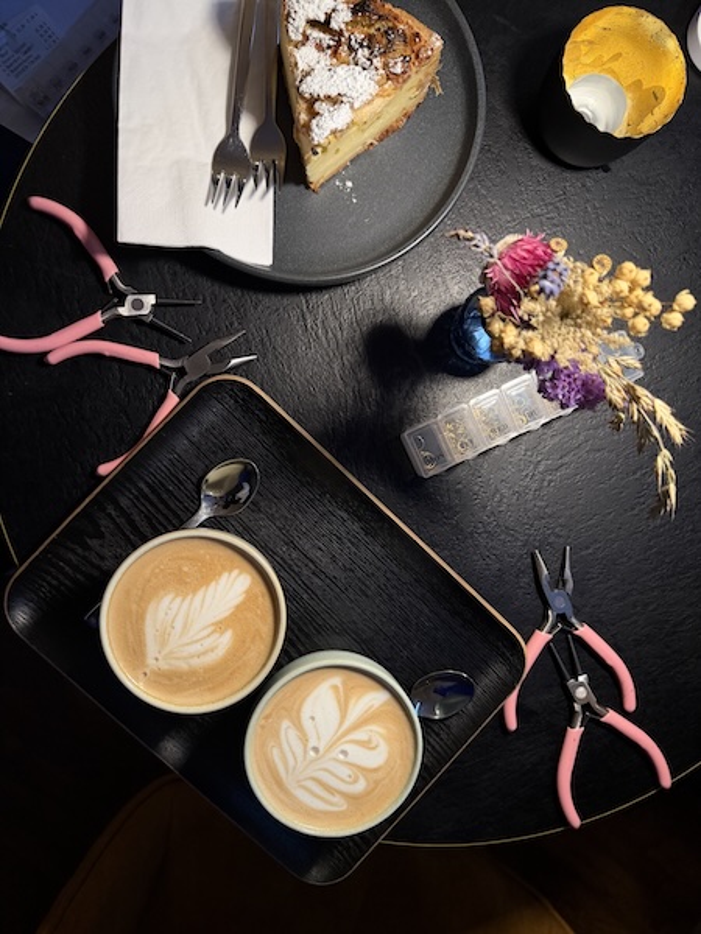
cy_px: 467
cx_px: 350
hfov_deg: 56.8
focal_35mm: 24
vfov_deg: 71.6
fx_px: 648
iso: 250
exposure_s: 1/50
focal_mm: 6.76
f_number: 1.78
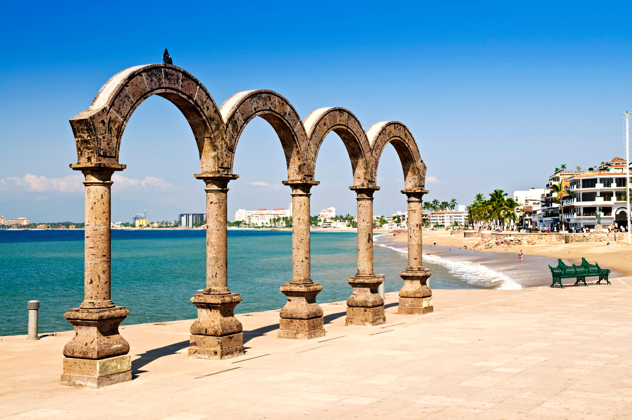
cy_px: 210
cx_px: 316
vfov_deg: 28.0
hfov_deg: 41.2
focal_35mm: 48
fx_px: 842
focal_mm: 32
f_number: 13
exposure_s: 1/125
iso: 200
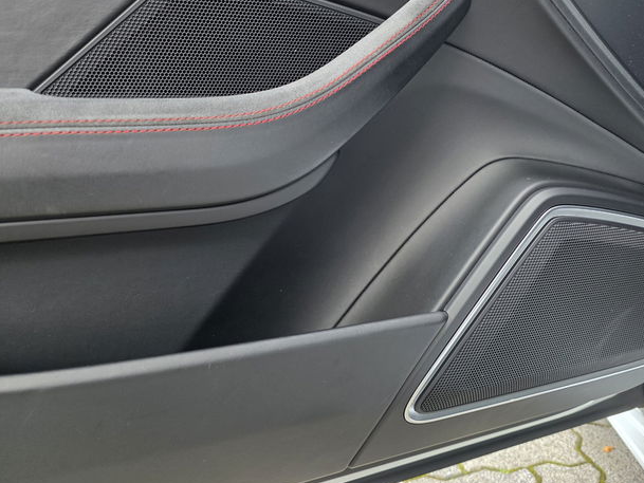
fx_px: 540
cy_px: 209
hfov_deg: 60.9
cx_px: 398
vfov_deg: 48.1
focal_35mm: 29
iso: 160
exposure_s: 1/180
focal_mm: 6.3
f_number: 1.7
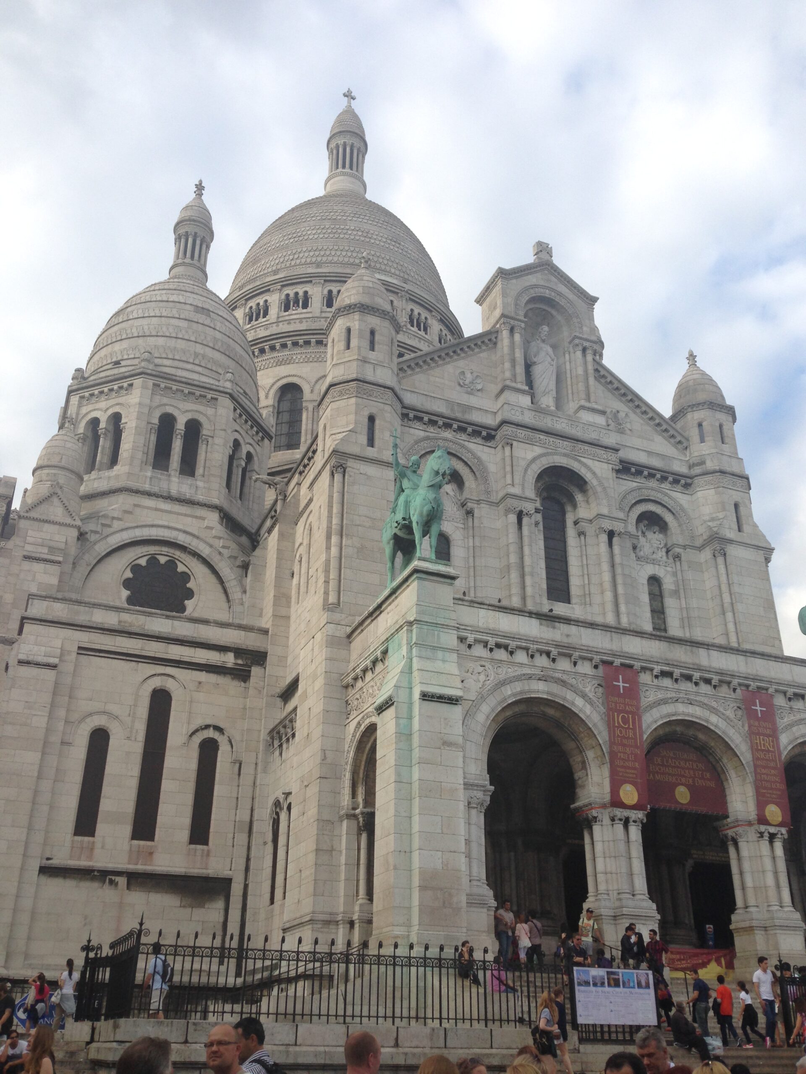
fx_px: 1024
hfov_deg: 42.9
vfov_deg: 55.4
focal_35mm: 33
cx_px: 403
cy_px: 537
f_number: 2.4
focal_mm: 4.12
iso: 50
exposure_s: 1/602
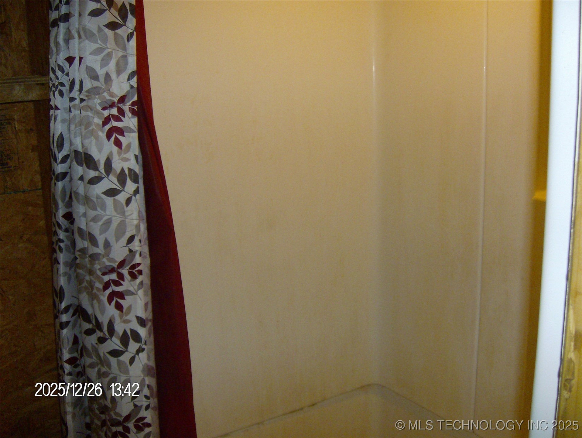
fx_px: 606
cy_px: 219
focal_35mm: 36
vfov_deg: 39.7
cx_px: 291
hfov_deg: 51.3
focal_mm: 6
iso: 200
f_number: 2.8
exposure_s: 1/60
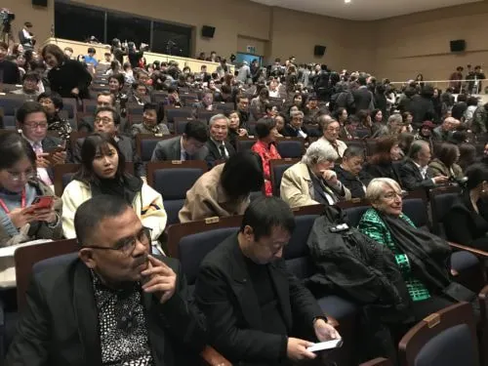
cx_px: 244
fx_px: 395
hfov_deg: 63.4
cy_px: 183
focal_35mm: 28
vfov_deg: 49.7
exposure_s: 1/4
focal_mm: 4
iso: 100
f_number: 1.8
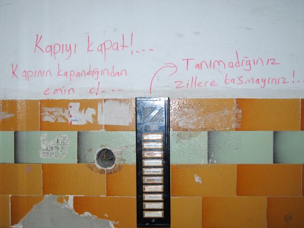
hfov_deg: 43.7
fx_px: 378
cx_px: 134
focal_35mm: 43
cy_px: 116
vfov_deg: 33.6
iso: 200
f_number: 4
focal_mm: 26
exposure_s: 1/60
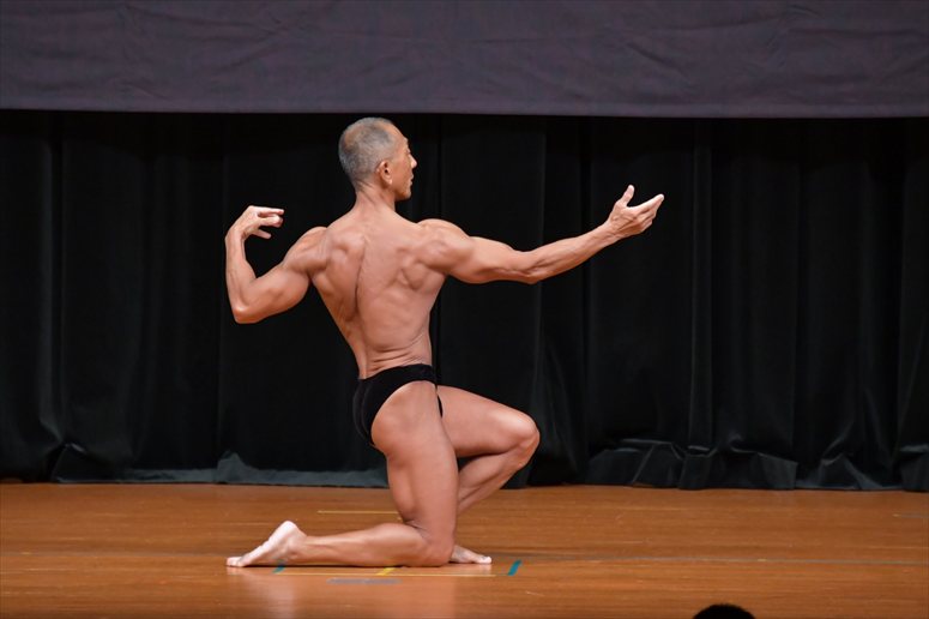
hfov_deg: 6.0
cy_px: 310
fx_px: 8899
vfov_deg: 4.0
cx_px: 464
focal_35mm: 345
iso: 5000
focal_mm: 230
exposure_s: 1/400
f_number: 5.6
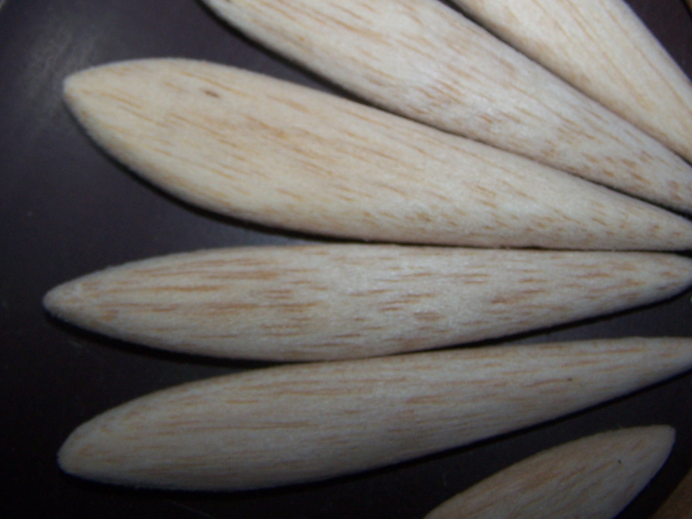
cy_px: 140
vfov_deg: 25.4
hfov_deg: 33.8
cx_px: 342
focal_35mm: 57
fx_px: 1140
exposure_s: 1/60
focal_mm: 6.3
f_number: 2.8
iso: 80
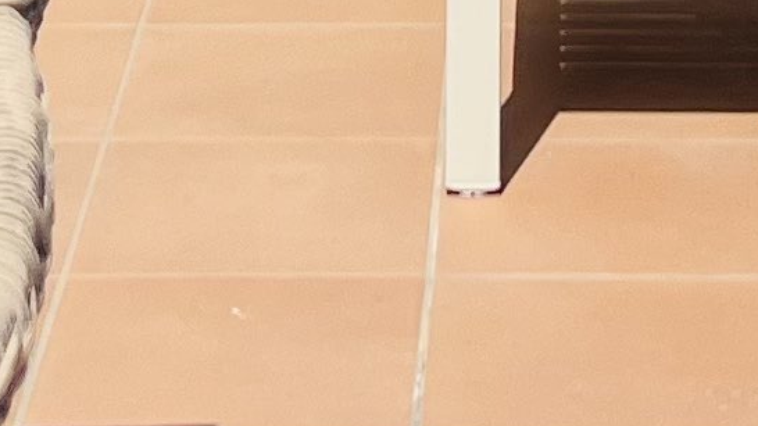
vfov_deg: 5.1
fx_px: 4200
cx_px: 640
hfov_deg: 10.3
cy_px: -1303
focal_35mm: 209
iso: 50
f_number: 1.5
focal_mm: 5.7
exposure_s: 1/8696
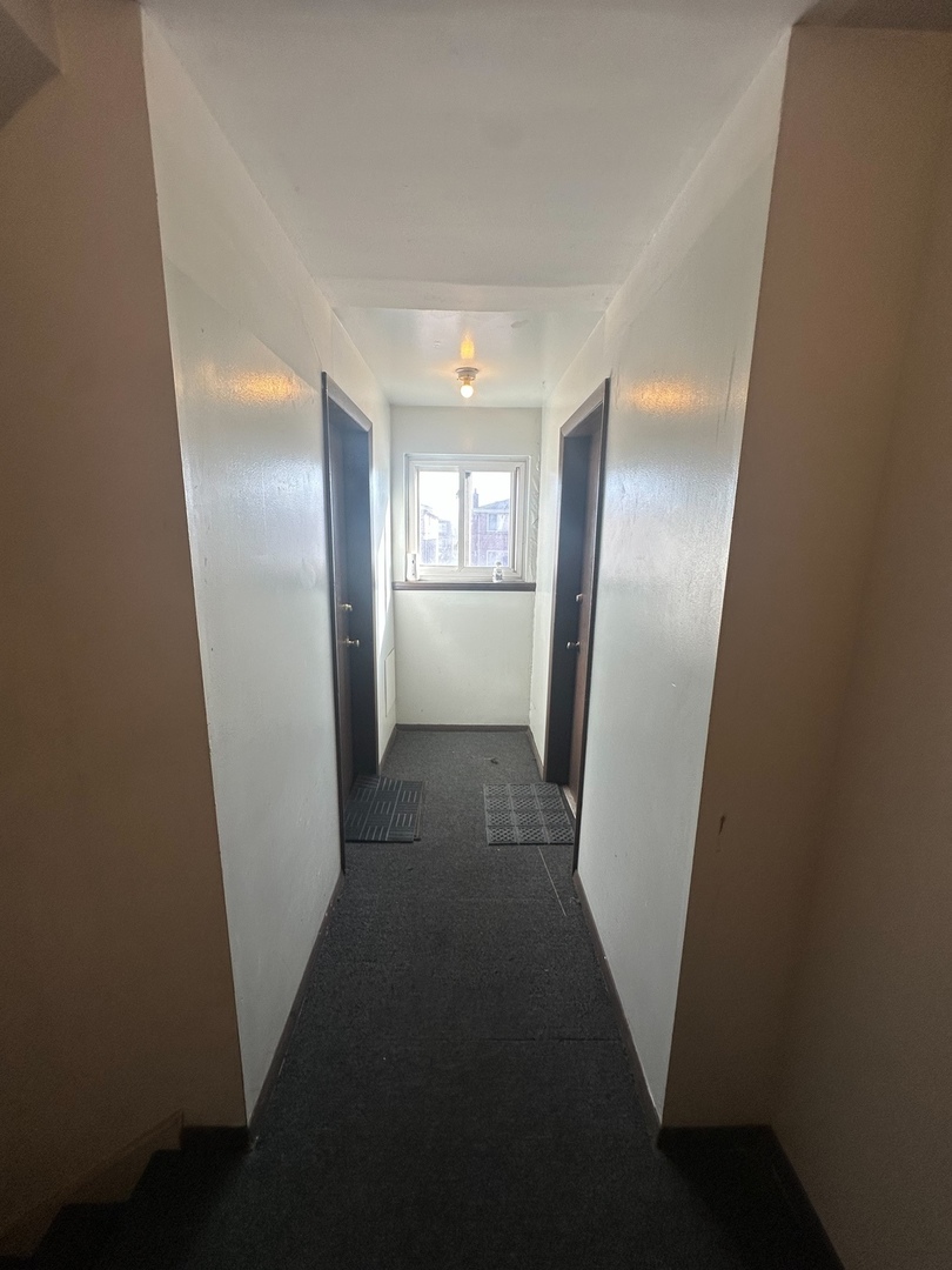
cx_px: 476
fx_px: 513
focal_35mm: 14
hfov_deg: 85.7
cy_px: 635
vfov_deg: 102.1
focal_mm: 2.22
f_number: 2.2
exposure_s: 1/120
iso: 80
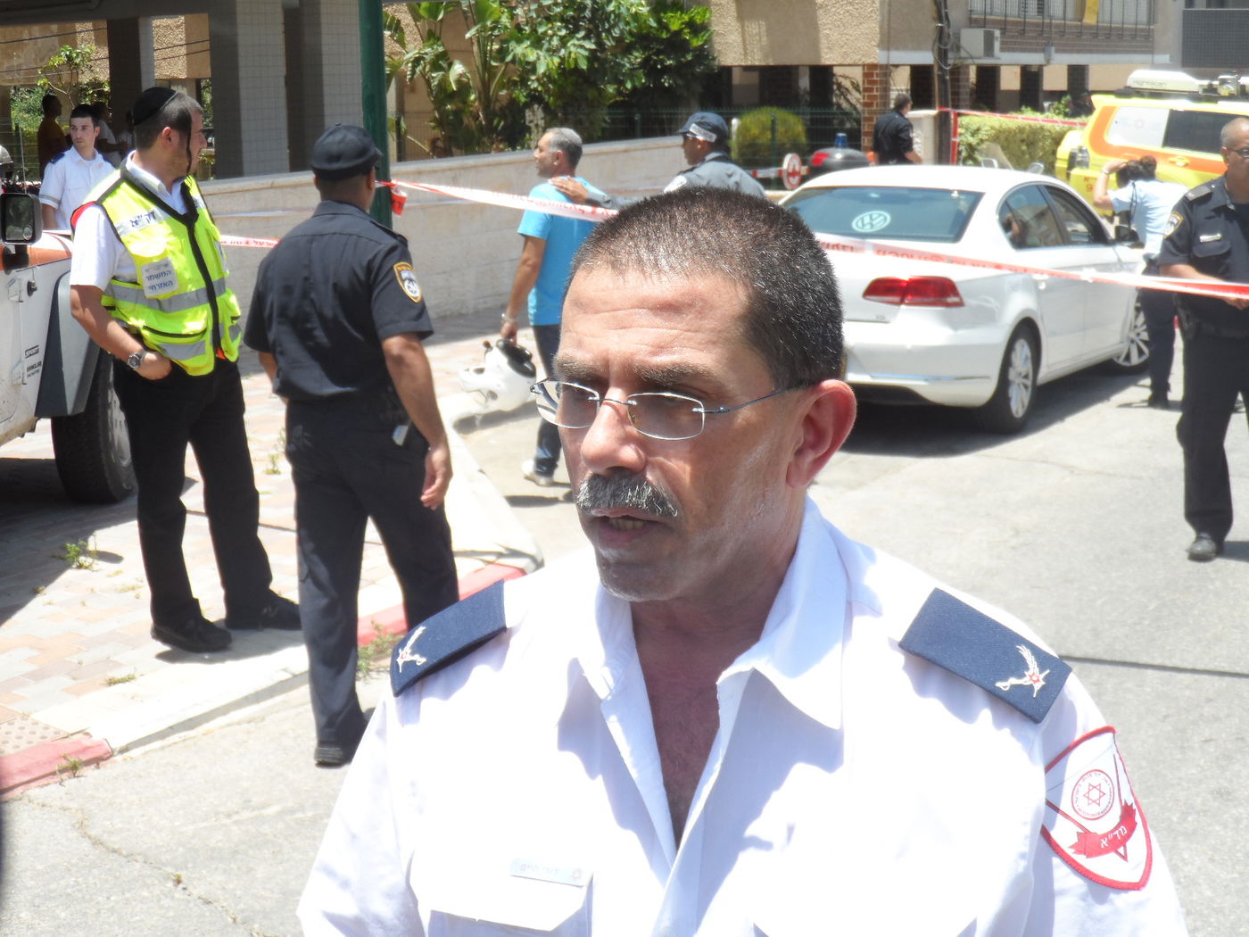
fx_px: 1912
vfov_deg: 27.5
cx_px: 624
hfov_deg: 36.2
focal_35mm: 53
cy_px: 468
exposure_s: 1/250
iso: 80
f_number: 4
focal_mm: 8.7
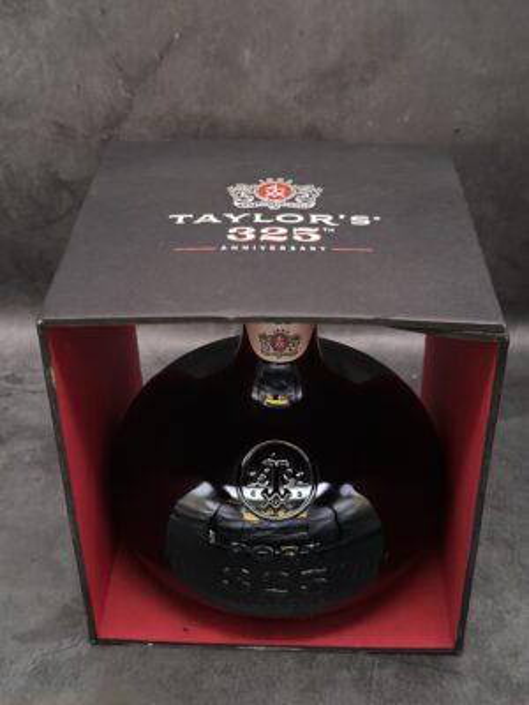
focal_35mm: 48
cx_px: 264
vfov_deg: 39.7
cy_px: 352
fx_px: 978
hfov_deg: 30.3
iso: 1000
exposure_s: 1/17
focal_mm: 6.86
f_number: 1.78
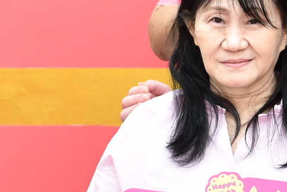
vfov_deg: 8.0
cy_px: 97
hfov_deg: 10.8
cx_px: 595
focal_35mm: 172
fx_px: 1372
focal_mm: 35
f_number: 4.5
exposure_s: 1/200
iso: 1000
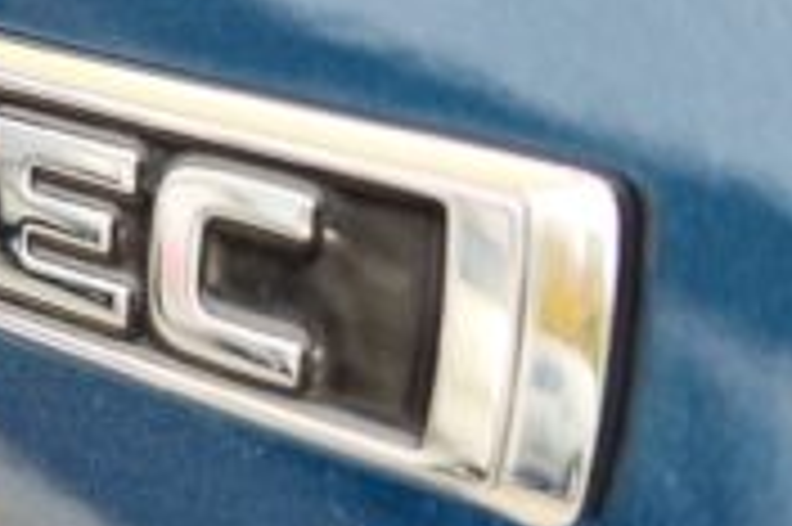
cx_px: -68
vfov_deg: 12.5
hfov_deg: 18.1
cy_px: 297
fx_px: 2396
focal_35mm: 109
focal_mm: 7.01
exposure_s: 1/130
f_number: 1.69
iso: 50
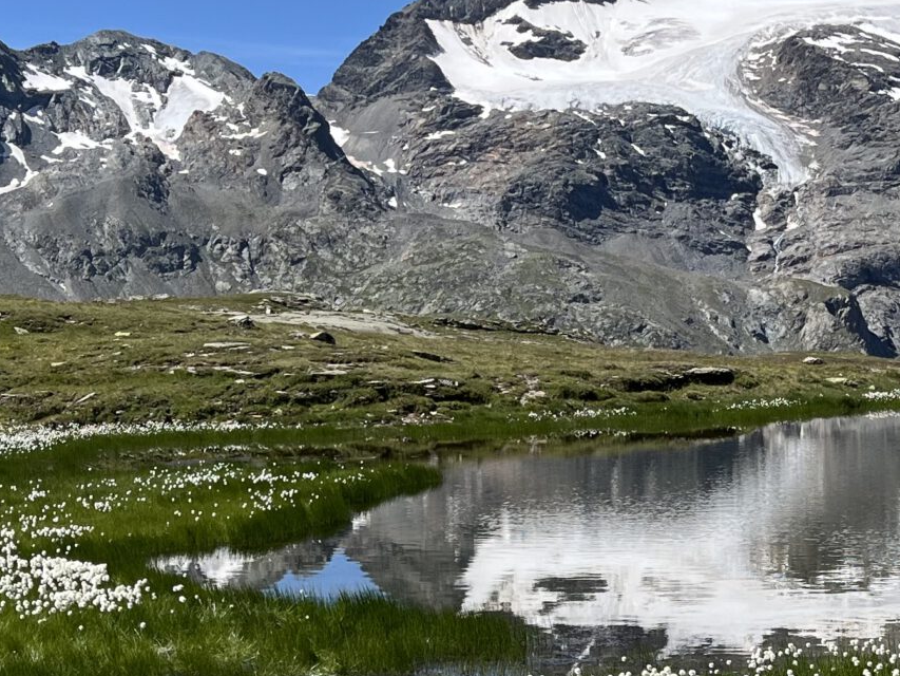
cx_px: 757
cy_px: 598
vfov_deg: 18.6
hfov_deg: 24.5
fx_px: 2028
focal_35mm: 78
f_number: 1.6
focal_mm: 5.1
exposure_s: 1/3215
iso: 50
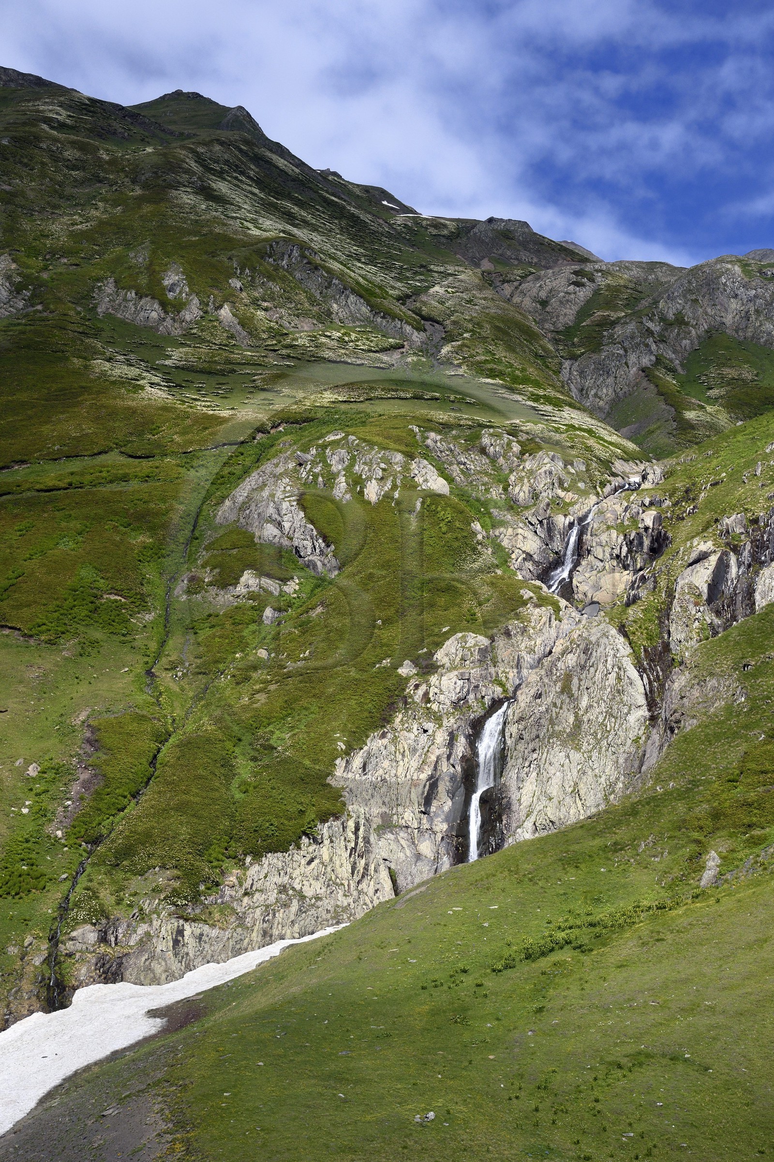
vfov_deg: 38.2
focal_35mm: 52
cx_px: 387
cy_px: 581
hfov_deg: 26.0
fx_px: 1678
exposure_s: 1/400
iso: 400
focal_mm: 52
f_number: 8
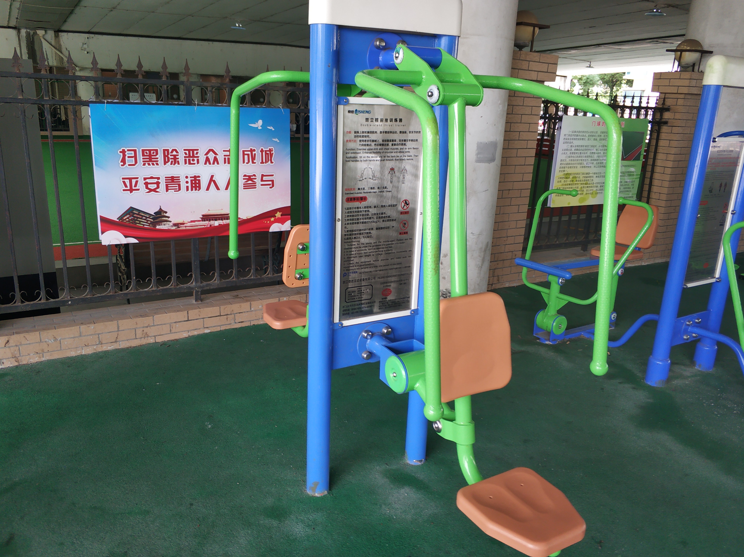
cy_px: 278
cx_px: 372
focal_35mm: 27
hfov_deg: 65.4
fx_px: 580
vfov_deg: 51.3
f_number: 1.8
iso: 178
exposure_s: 1/100
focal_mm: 3.82
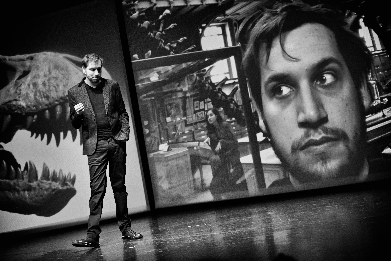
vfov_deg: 18.2
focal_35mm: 75
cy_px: 130
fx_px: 815
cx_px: 196
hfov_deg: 27.0
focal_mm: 75
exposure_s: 1/125
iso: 2000
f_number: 3.2
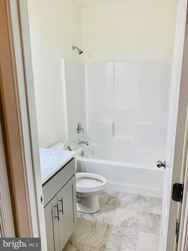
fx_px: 188
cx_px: 94
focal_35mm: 26
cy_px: 126
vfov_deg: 67.3
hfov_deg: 53.1
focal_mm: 4.25
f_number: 1.8
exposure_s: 1/120
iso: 80
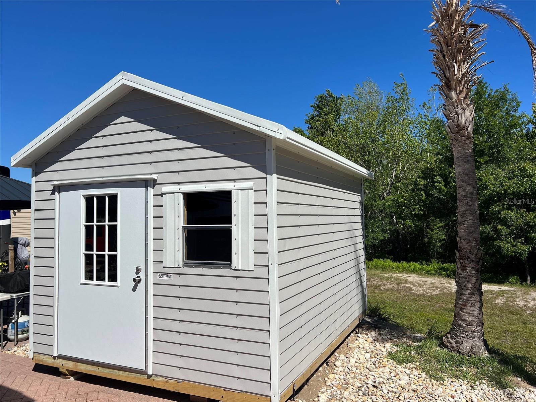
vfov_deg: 53.1
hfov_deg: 67.3
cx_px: 268
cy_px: 201
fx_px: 403
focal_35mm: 26
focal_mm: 5.7
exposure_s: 1/8696
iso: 50
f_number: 1.5
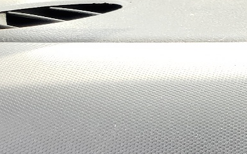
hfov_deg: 15.5
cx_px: 458
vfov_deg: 10.8
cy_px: 289
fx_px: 761
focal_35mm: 113
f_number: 1.5
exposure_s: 1/303
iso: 50
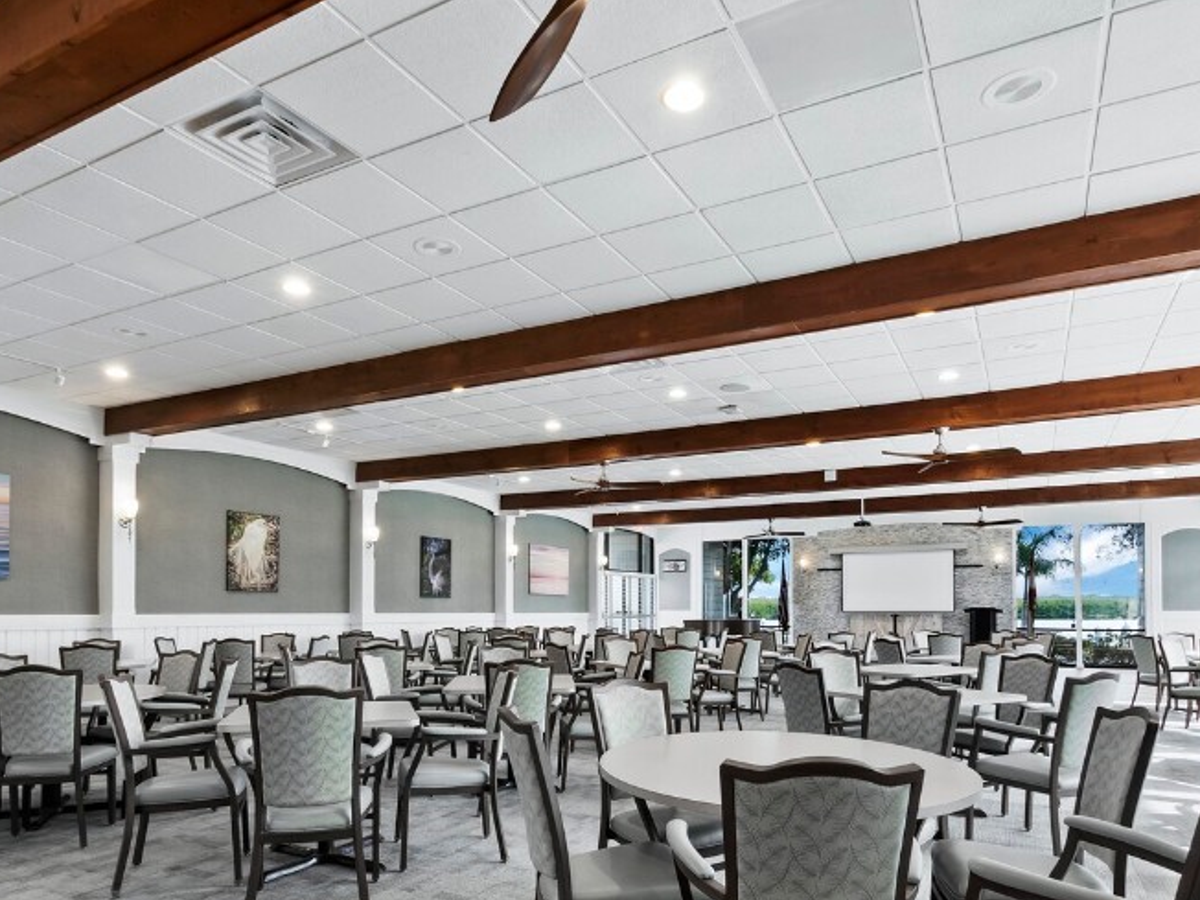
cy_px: 611
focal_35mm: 22
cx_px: 598
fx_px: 763
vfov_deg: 59.5
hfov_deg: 76.4
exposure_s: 1
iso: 400
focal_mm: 7
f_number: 11
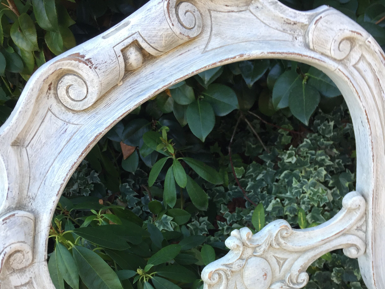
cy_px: 221
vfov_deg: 35.9
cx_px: 191
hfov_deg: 47.9
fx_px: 434
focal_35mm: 39
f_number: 2.2
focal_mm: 4.15
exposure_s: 1/100
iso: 50
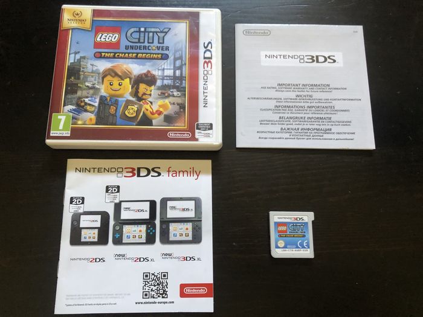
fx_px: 342
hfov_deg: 63.4
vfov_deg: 49.7
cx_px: 212
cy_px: 158
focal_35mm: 28
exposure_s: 1/11
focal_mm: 4
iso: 100
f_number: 1.8
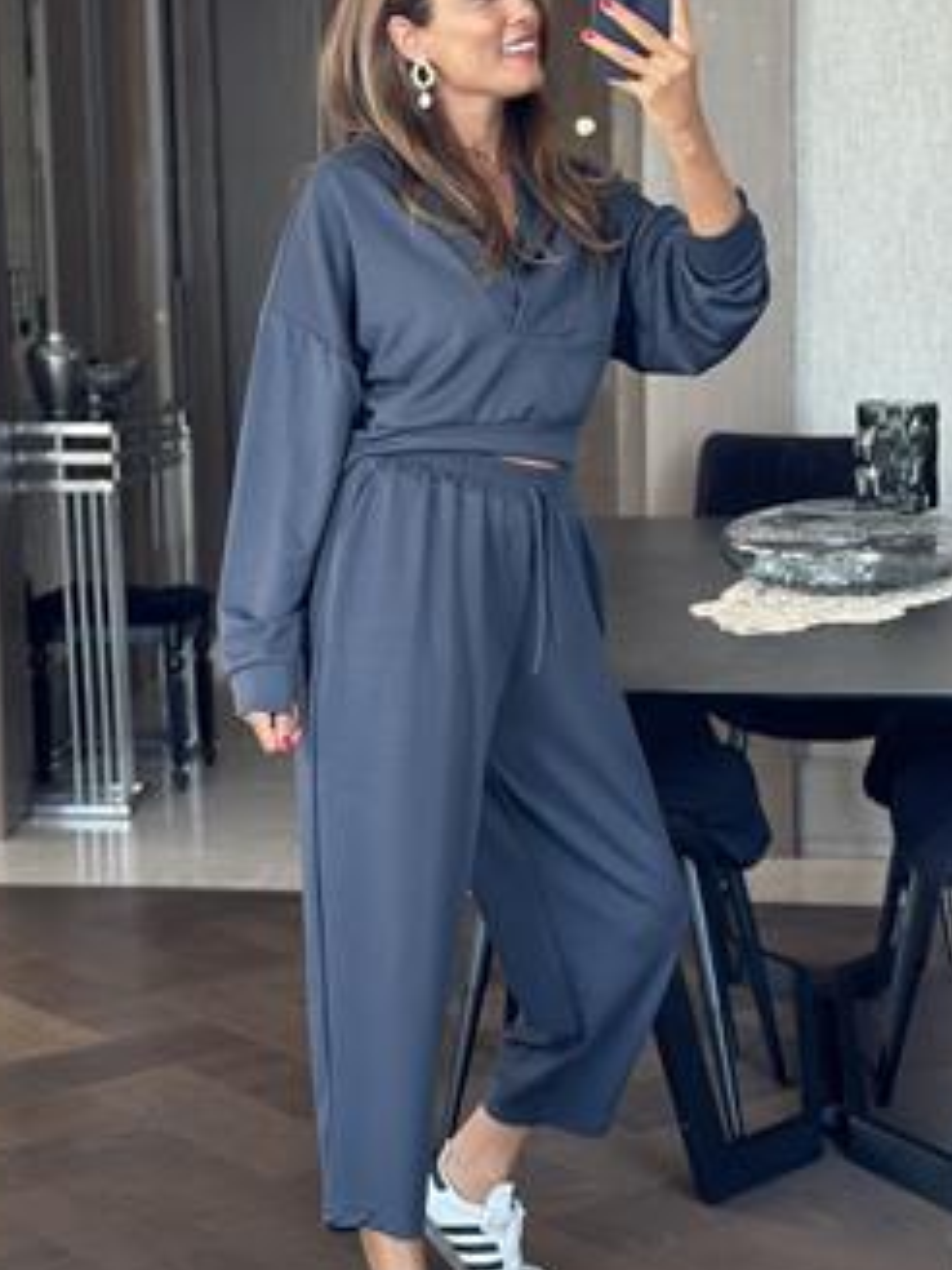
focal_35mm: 74
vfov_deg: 26.3
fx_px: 2714
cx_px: 433
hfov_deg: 19.9
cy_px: 662
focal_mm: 6.86
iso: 125
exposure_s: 1/60
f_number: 1.78
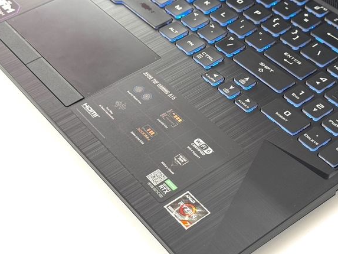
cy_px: 102
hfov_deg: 28.9
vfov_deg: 21.9
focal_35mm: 67
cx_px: 192
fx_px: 654
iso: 125
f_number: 1.78
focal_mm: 6.76
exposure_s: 1/100
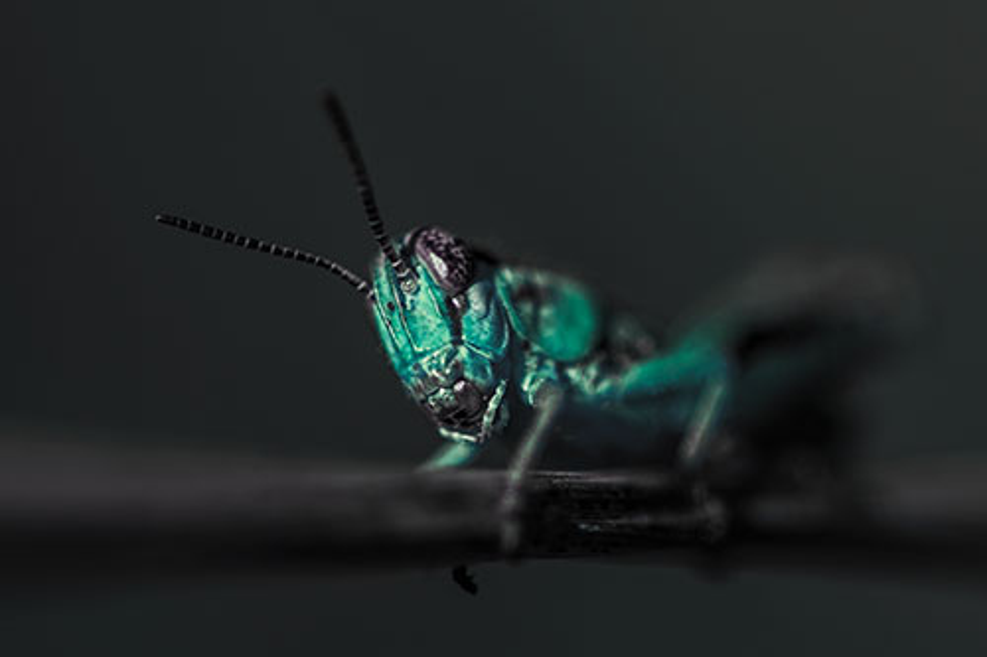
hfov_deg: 9.8
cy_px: 328
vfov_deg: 6.5
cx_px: 494
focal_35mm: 210
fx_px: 5755
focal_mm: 210
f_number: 11
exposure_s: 1/800
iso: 500
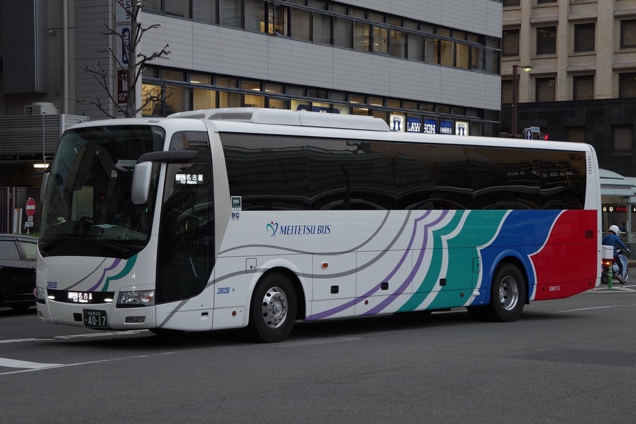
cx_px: 318
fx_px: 1272
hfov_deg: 28.1
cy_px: 212
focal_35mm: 72
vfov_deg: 18.9
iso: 400
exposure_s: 1/40
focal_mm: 48
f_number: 7.1
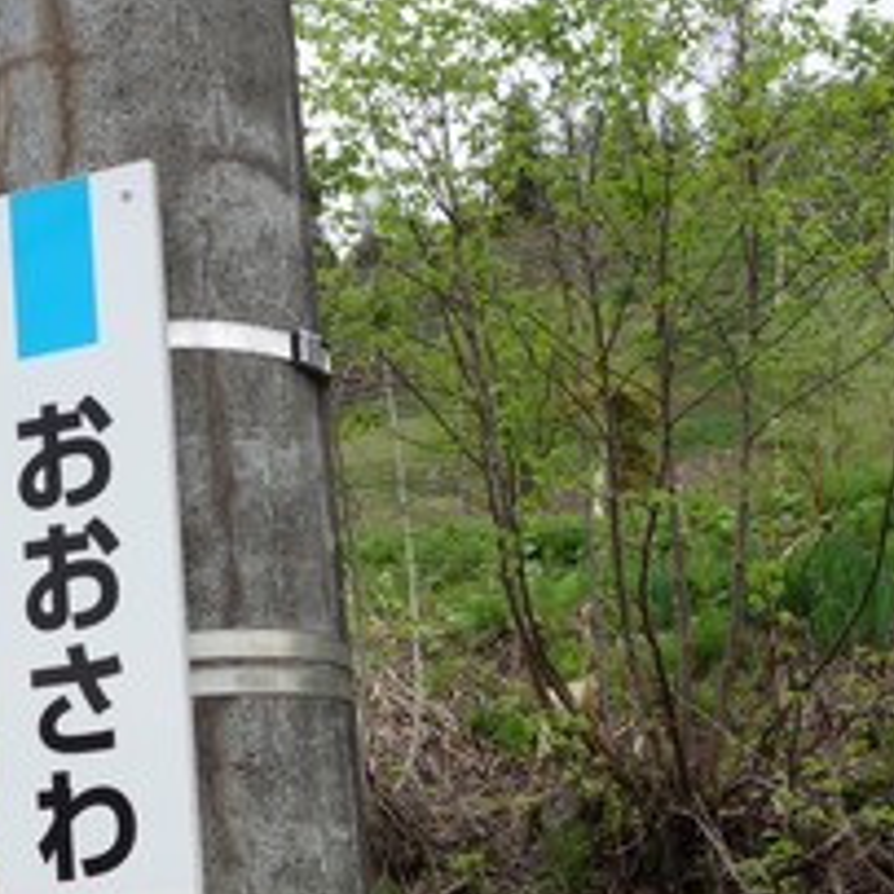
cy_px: 751
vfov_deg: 22.7
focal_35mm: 75
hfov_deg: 22.7
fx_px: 2191
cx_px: 154
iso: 125
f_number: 5
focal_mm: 10.4
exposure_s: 1/100
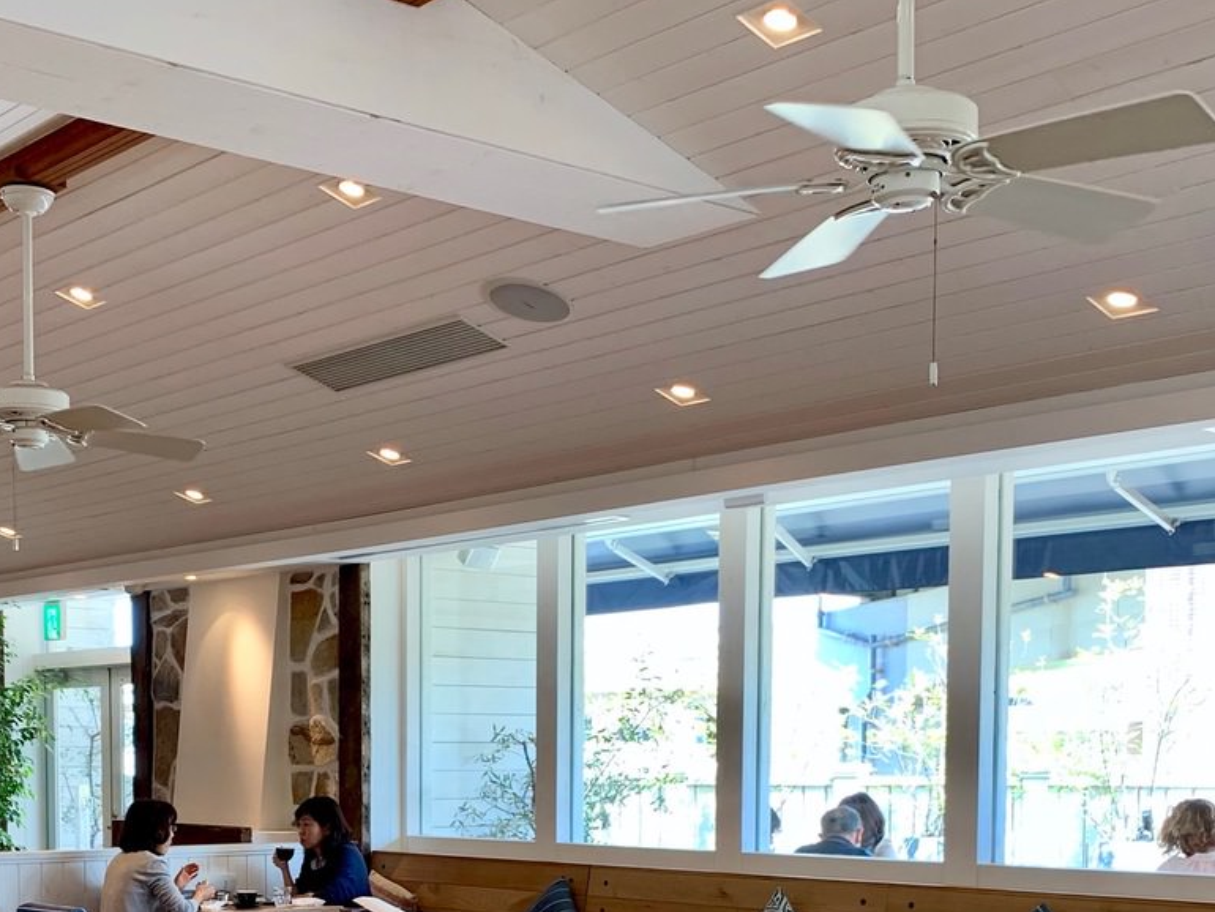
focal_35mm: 54
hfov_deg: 35.3
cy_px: 906
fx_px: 1896
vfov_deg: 25.7
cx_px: 436
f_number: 1.8
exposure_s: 1/100
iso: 64
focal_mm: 4.25
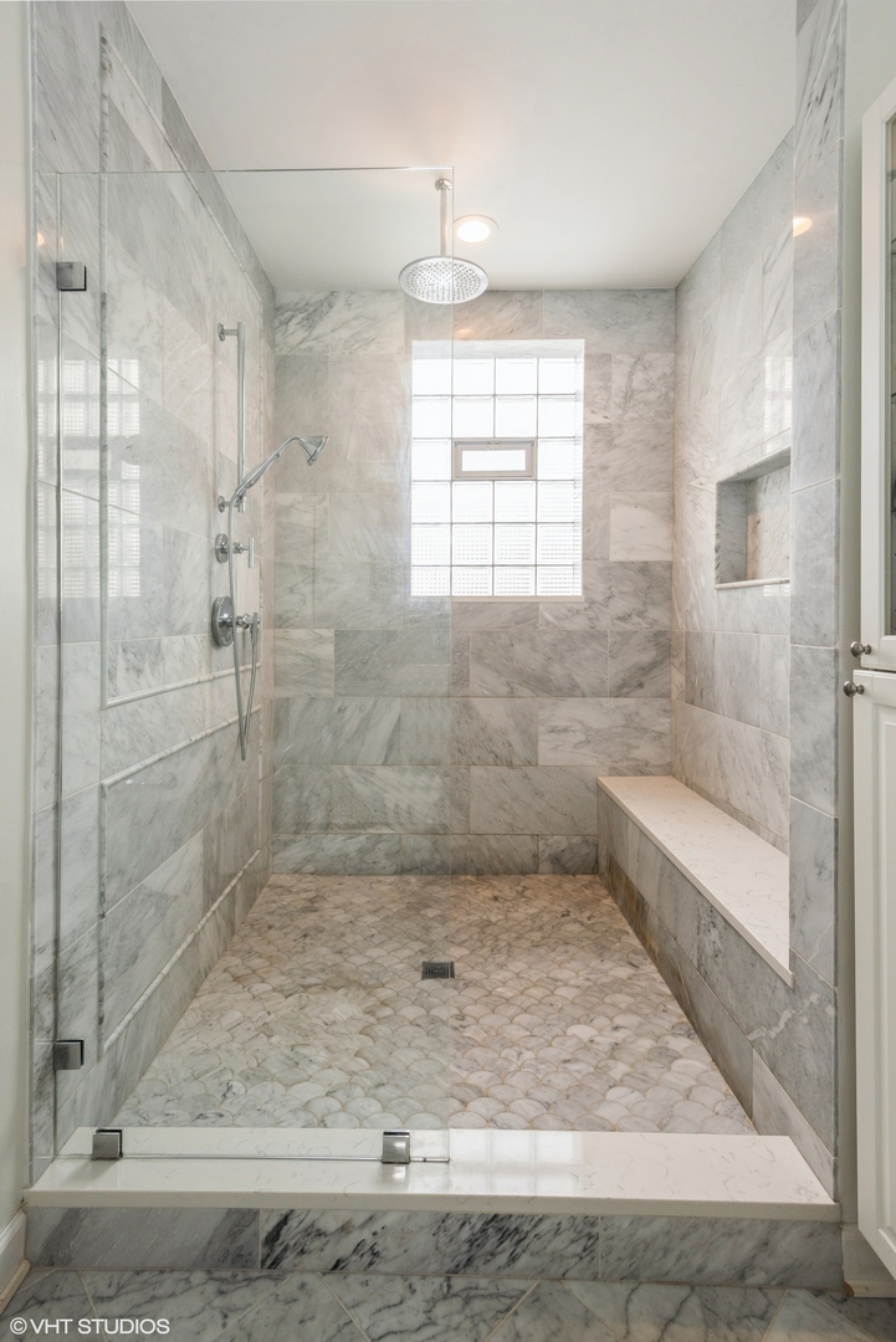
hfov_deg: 73.8
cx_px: 448
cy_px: 671
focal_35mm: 16
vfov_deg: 96.7
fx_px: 597
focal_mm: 16
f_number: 8
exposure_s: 1/30
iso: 400
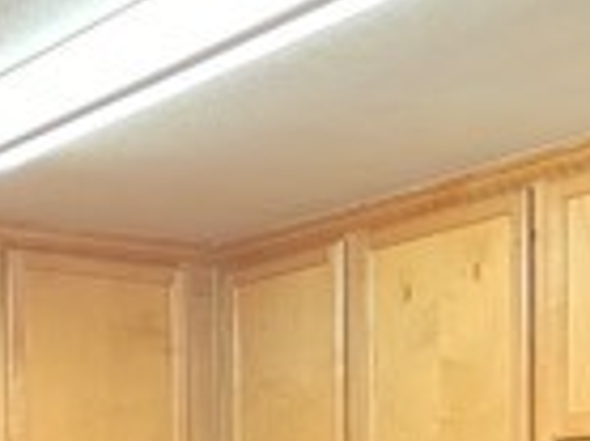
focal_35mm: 96
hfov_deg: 20.3
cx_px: 127
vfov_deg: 14.0
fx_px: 1635
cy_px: 738
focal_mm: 2.2
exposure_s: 1/60
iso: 125
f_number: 2.2
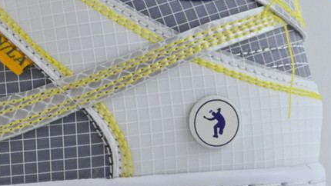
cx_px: -85
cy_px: 31
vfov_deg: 6.6
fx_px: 1615
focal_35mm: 184
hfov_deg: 11.4
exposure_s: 1/20
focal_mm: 42
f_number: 36
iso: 1600
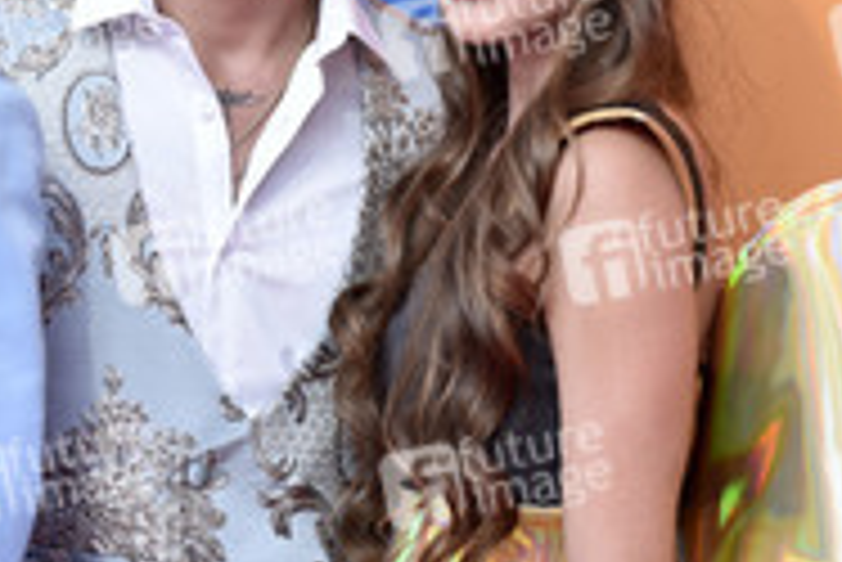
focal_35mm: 289
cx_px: 106
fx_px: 6764
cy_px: 139
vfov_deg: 4.8
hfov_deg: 7.1
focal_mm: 120
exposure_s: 1/250
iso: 1250
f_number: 4.5
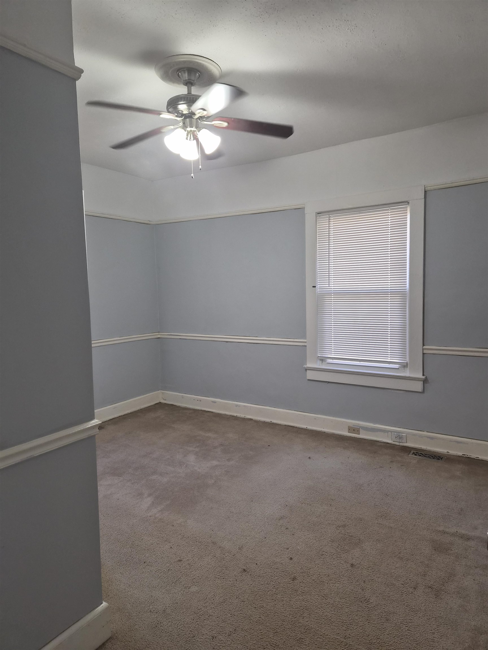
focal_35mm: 23
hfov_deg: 58.9
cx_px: 244
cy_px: 325
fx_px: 432
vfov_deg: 73.9
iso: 160
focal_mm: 5.4
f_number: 1.8
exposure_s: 1/120
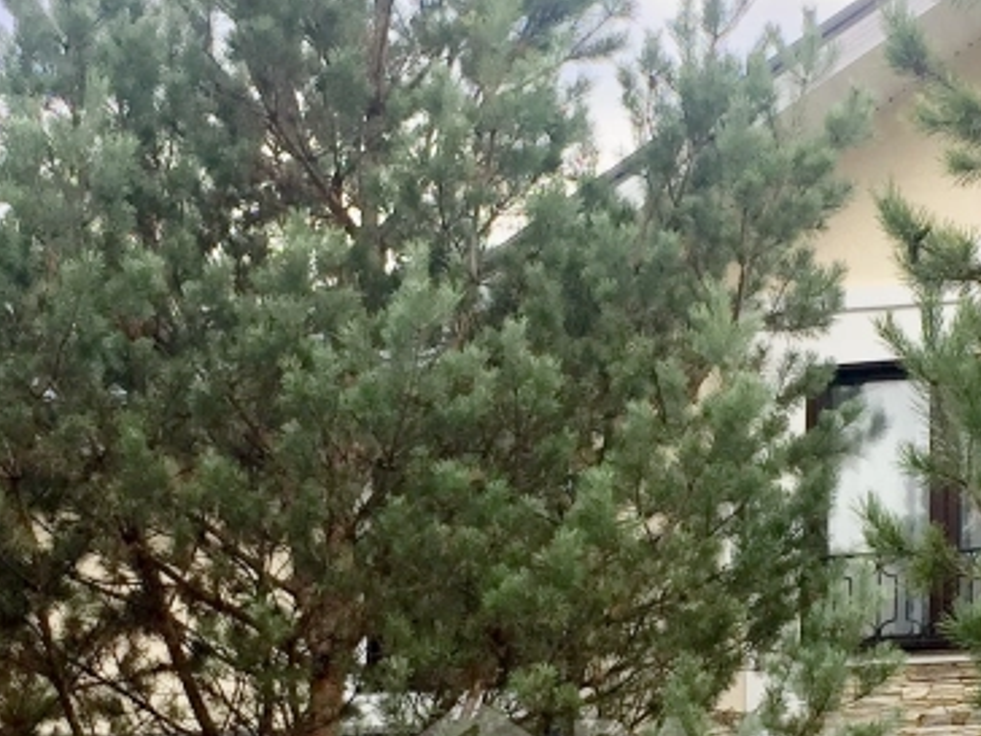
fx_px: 2834
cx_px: 720
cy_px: 745
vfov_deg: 14.5
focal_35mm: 100
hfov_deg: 19.5
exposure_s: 1/316
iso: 32
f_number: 2.2
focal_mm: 4.15
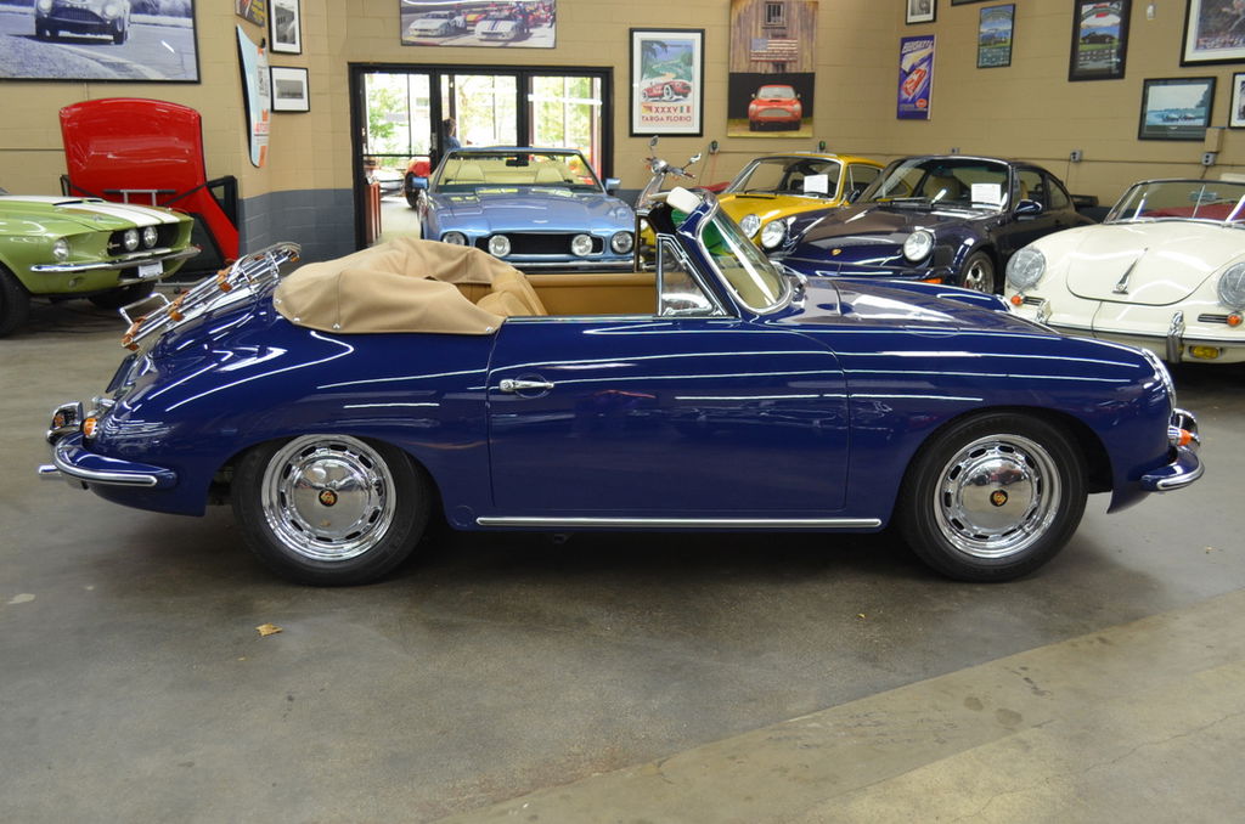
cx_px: 622
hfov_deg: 57.3
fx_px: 1139
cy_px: 412
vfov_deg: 39.8
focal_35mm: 33
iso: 720
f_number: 4
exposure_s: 1/60
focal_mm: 22
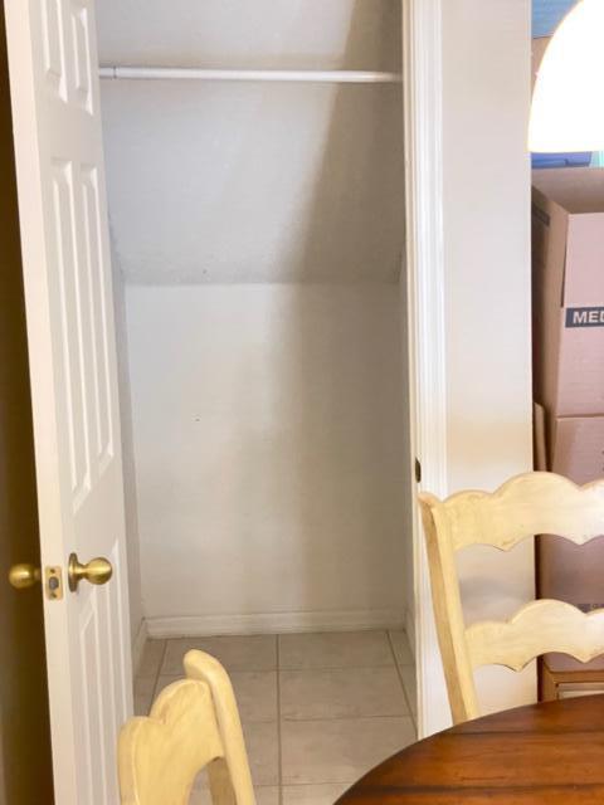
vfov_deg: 36.8
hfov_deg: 28.0
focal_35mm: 52
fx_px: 1210
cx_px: 302
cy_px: 402
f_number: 2
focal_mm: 6
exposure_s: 1/40
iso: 800
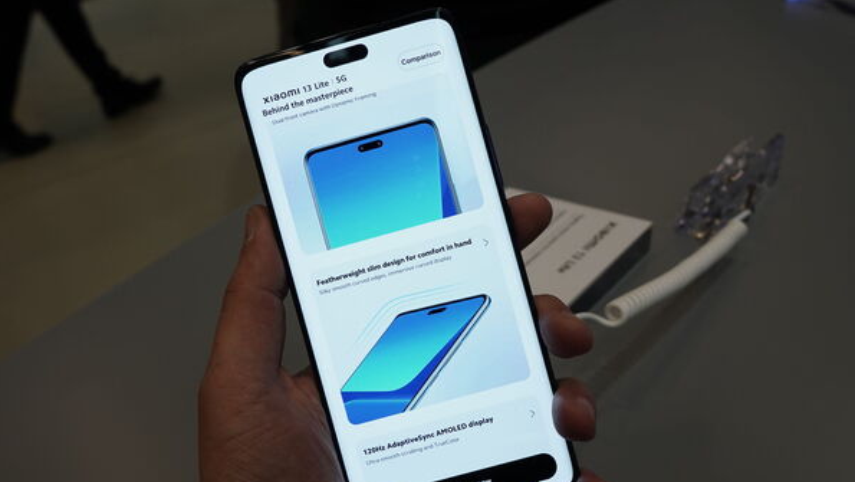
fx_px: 612
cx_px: 415
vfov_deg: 42.8
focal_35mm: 27
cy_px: 280
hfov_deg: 69.8
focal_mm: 25
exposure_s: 1/125
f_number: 7.1
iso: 1250
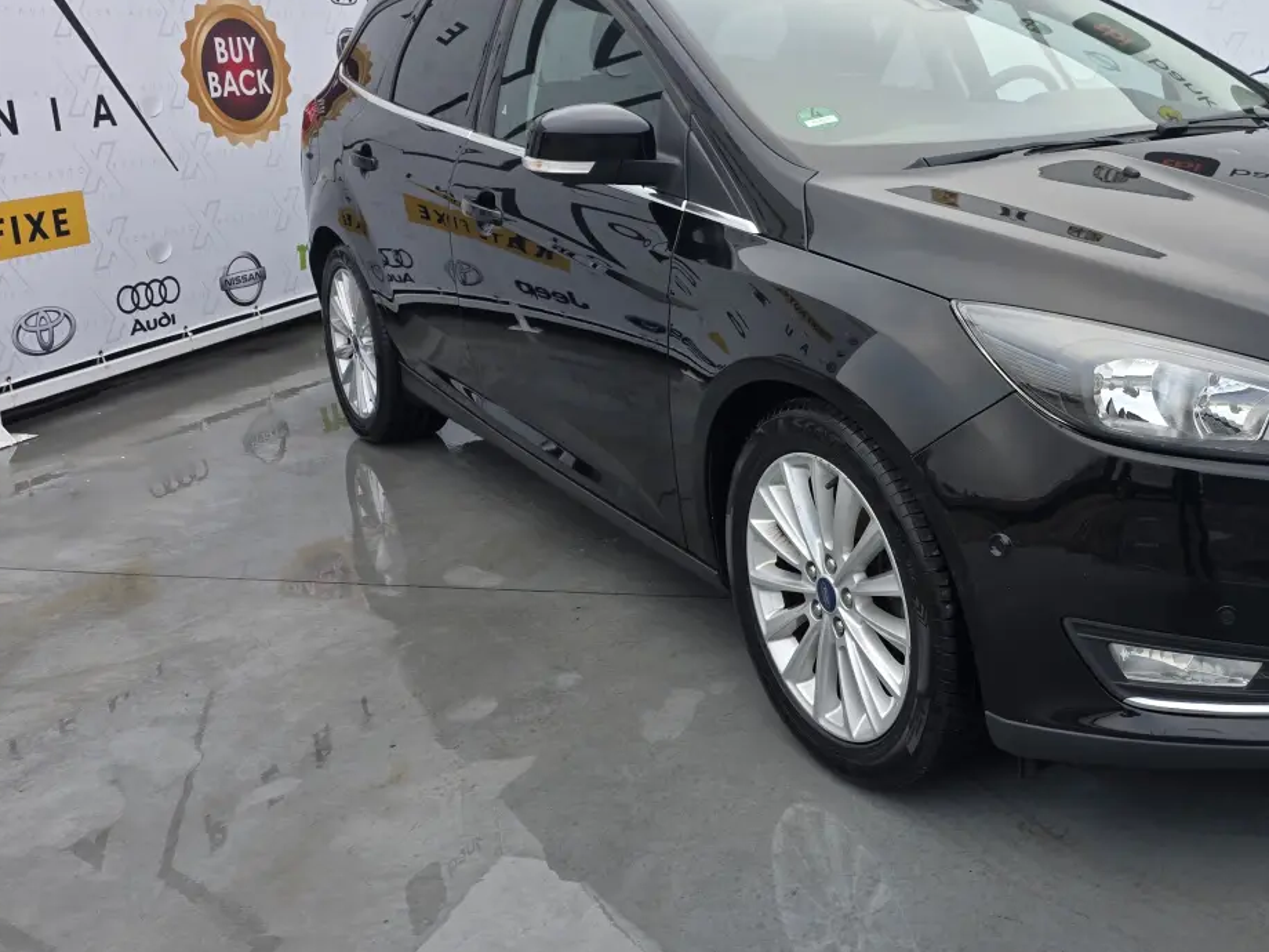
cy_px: 348
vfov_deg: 39.4
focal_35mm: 36
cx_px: 972
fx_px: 1320
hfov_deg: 49.0
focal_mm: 6.3
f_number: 1.7
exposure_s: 1/100
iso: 20
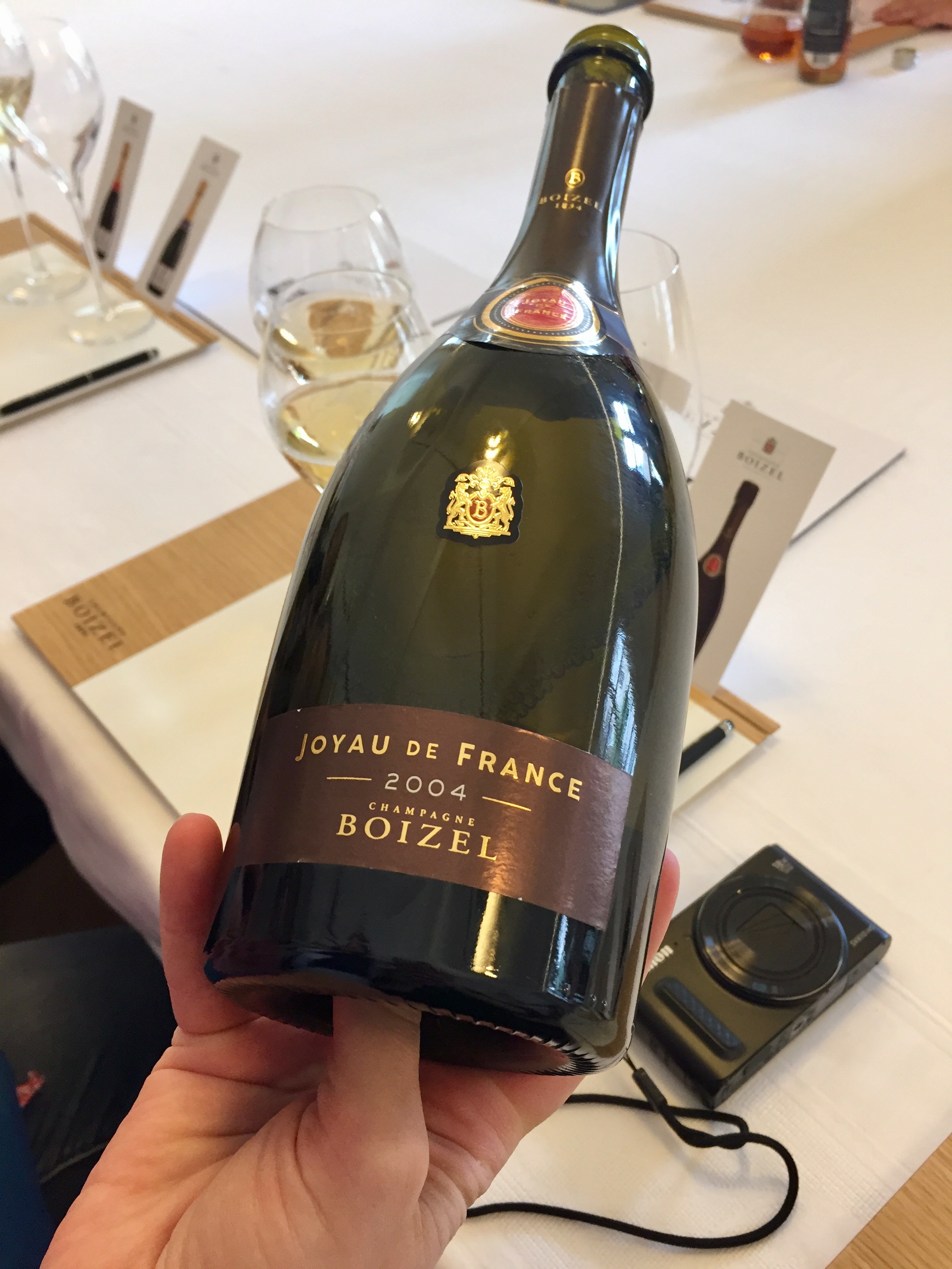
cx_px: 476
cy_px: 634
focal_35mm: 29
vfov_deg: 61.7
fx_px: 1063
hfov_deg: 48.2
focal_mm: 4.15
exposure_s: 1/33
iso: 64
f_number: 2.2
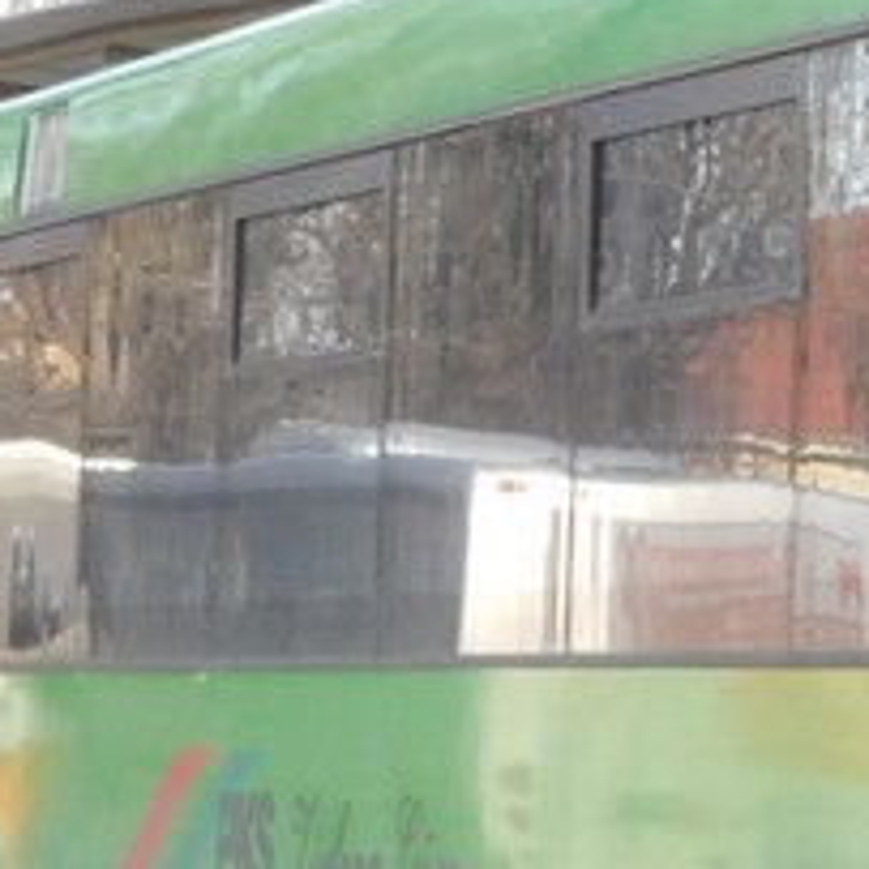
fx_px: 8890
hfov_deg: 5.5
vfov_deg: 5.6
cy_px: 464
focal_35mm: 313
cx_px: 1378
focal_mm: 14.3
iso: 280
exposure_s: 1/250
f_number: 4.6
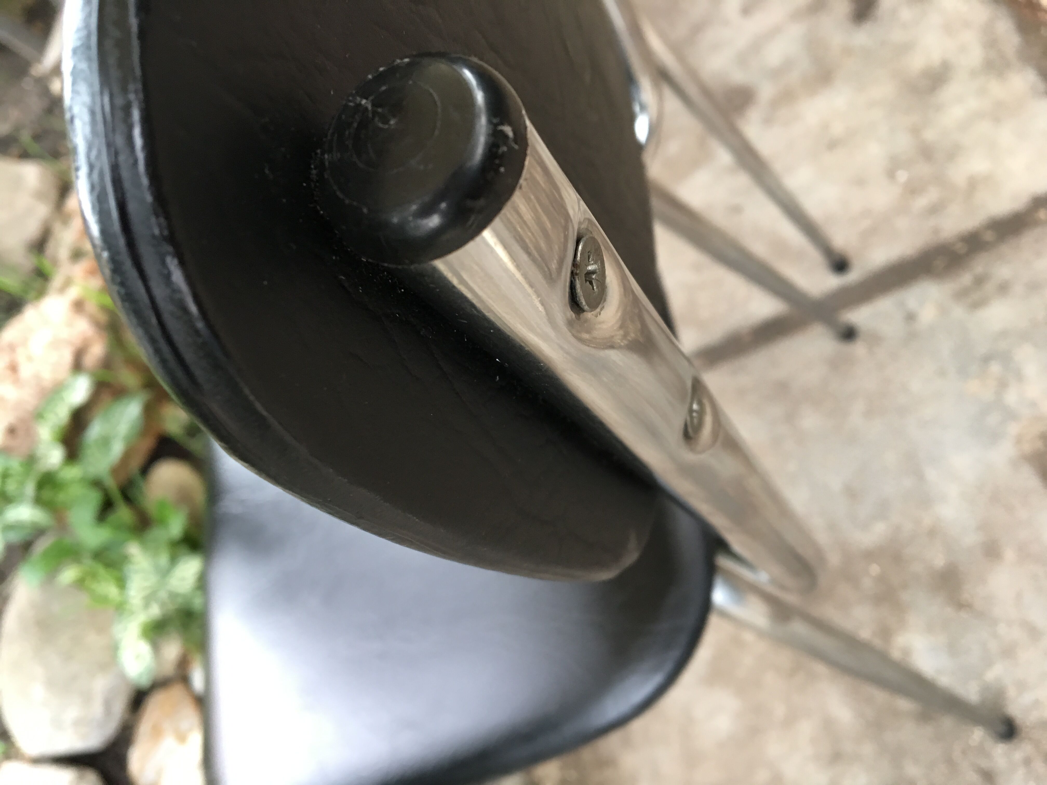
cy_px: 392
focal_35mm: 29
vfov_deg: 48.2
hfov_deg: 61.7
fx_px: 877
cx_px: 524
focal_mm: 4.15
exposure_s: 1/33
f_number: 2.2
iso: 125
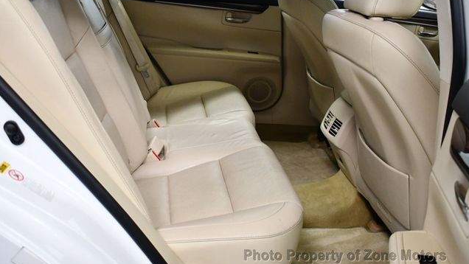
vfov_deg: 31.2
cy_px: 112
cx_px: 235
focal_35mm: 38
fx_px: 473
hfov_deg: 52.8
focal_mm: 18
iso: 1400
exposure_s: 1/125
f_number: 3.5
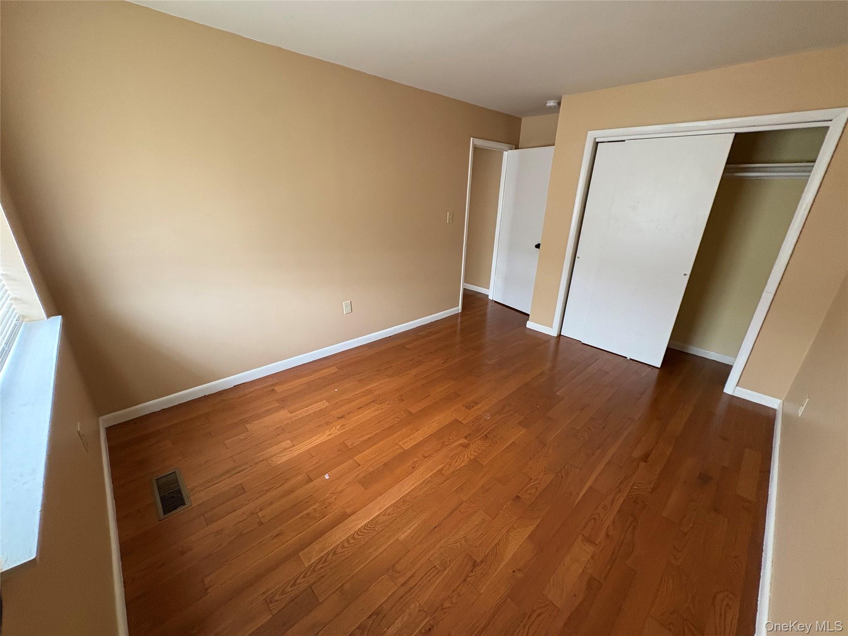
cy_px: 318
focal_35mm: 14
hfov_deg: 102.1
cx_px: 424
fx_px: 343
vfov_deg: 85.7
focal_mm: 2.22
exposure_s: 1/60
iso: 320
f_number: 2.2
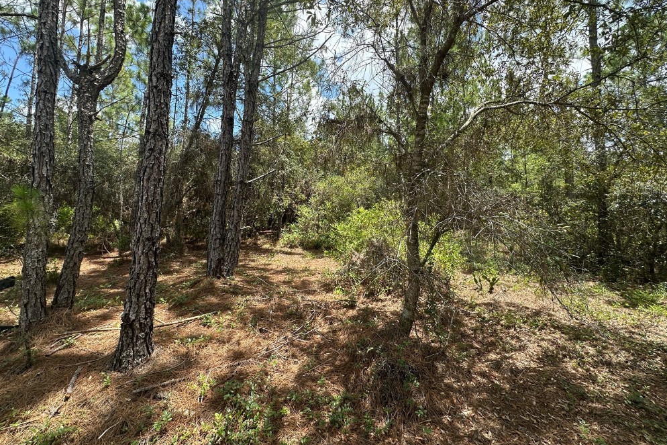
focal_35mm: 15
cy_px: 189
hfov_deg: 100.4
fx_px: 278
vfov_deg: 76.8
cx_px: 333
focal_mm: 2.22
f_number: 2.2
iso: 40
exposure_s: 1/461
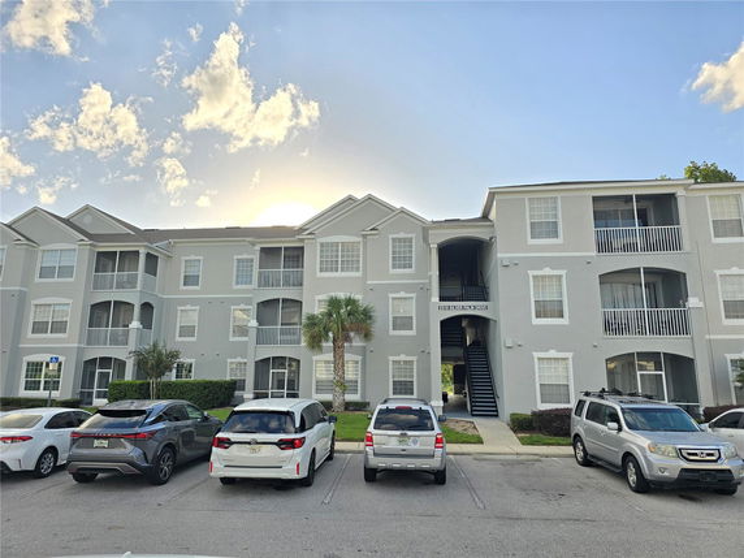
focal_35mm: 23
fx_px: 494
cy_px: 279
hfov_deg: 73.9
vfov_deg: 58.9
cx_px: 372
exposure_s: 1/423
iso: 12
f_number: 1.7
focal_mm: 6.3
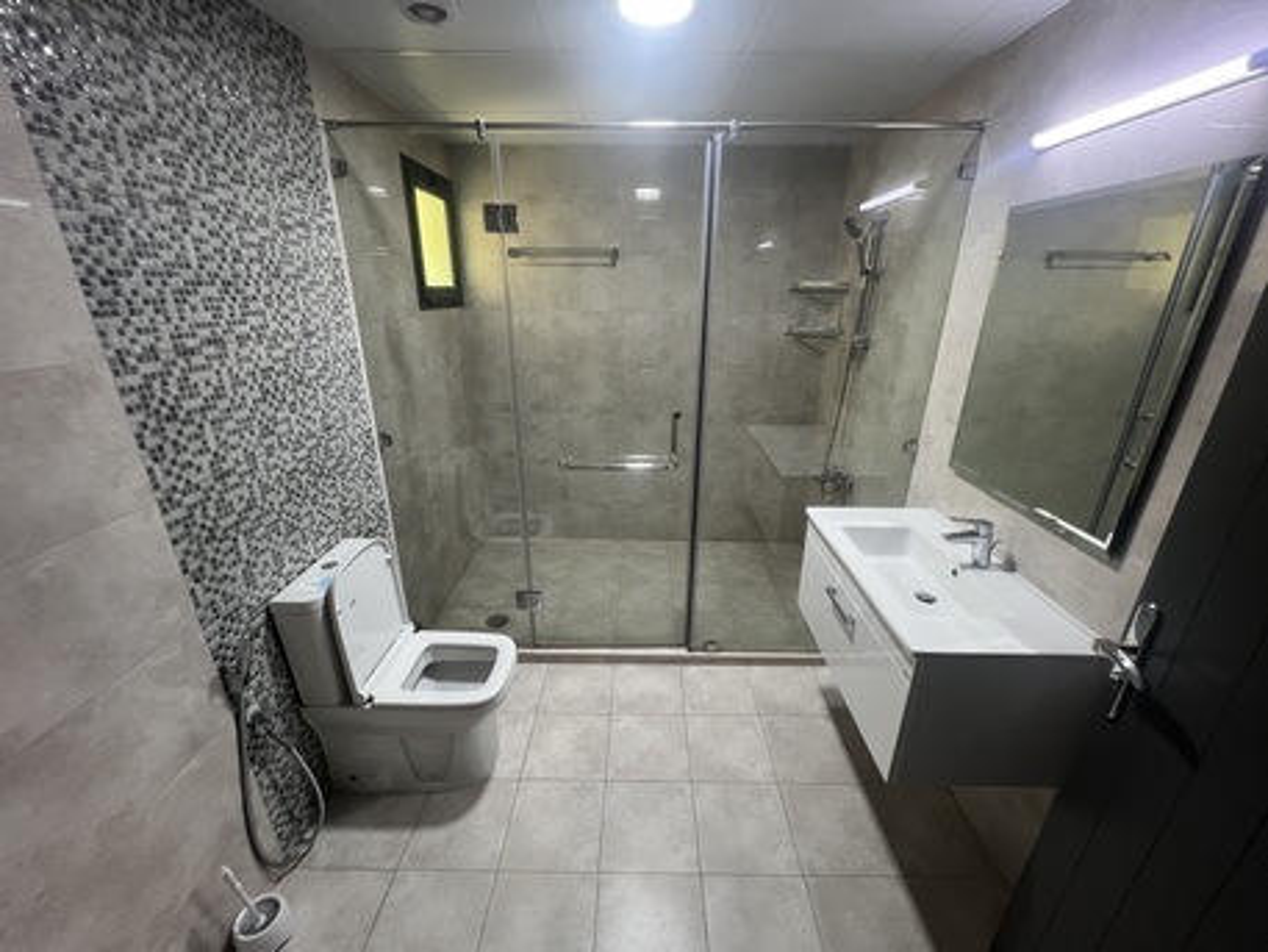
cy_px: 476
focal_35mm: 13
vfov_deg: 89.9
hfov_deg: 106.2
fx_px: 476
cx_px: 634
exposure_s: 1/100
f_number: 1.8
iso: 250
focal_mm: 1.57
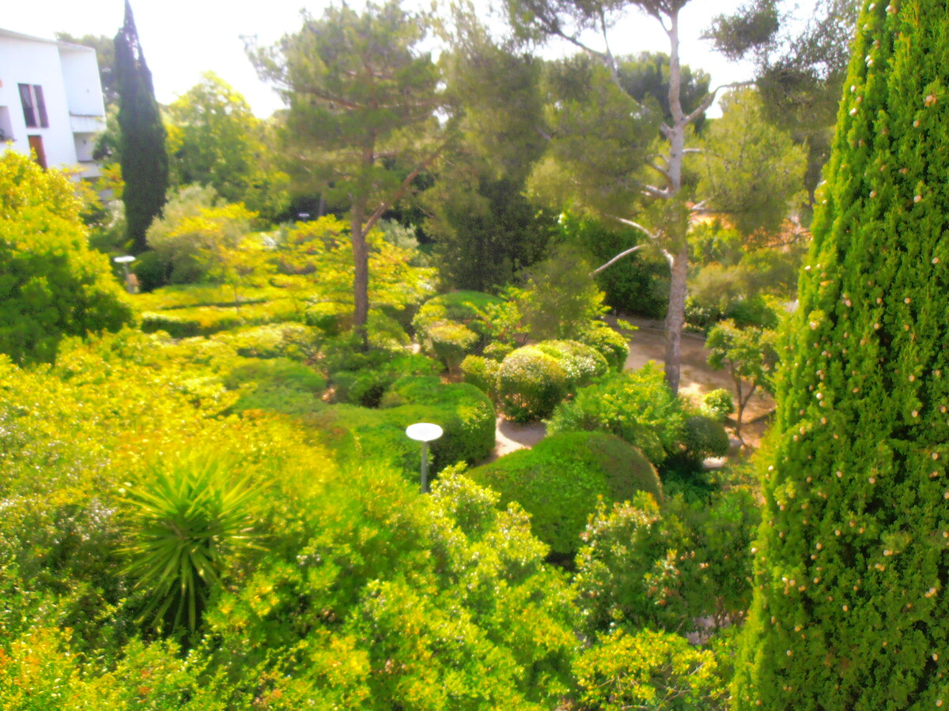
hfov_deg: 71.6
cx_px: 474
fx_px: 658
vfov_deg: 56.8
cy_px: 356
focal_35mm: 24
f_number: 3
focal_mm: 4.2
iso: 80
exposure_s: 1/250
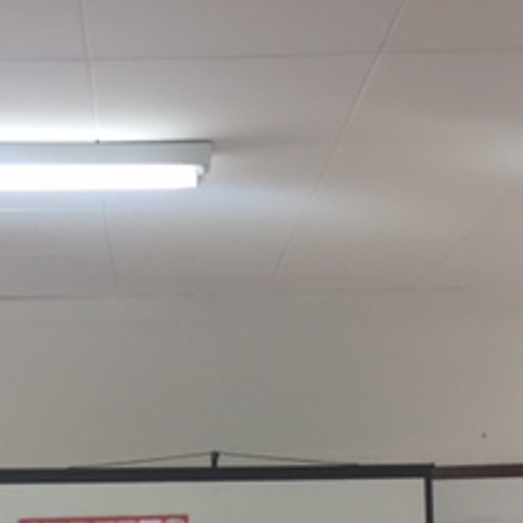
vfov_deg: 21.6
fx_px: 1299
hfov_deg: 22.8
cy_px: 574
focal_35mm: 76
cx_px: 274
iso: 32
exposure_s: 1/30
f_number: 2.2
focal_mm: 4.15
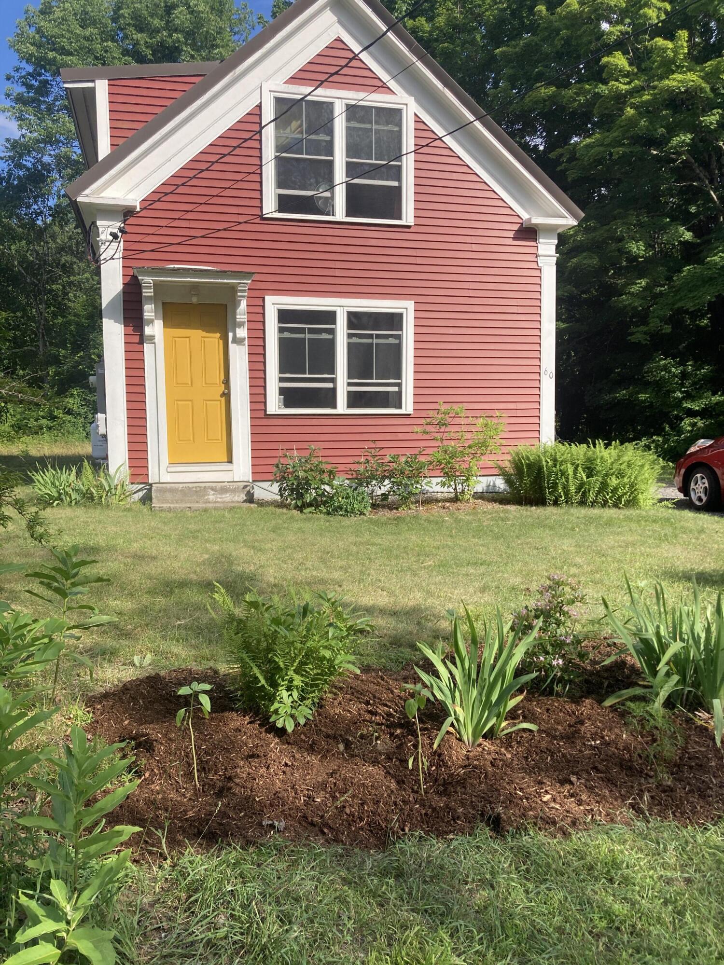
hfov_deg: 49.7
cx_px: 362
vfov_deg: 63.4
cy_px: 482
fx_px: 781
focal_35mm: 28
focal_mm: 3.99
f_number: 1.8
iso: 20
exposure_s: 1/1453
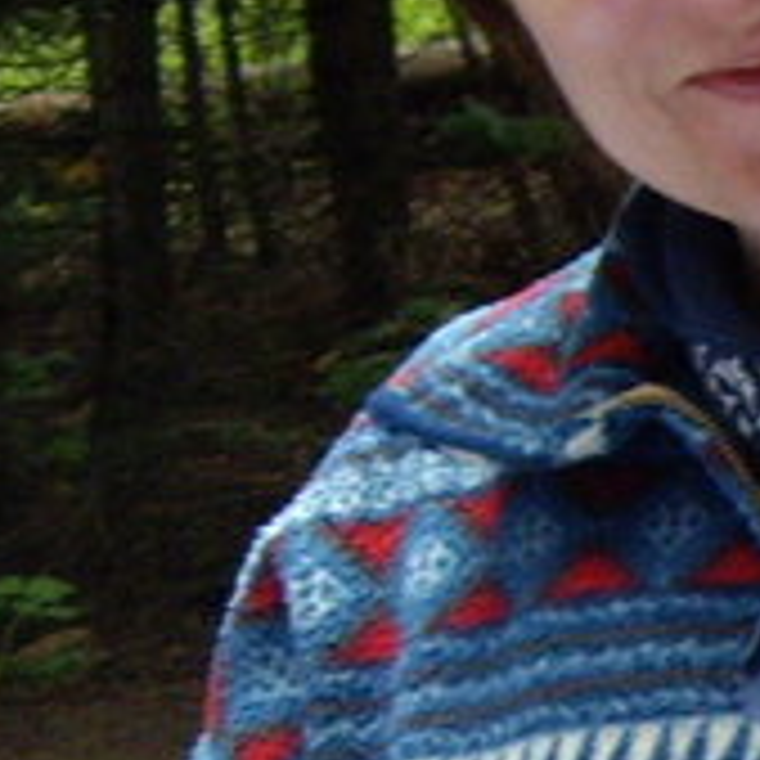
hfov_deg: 8.1
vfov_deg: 8.6
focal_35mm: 204
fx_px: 5067
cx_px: 1601
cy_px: 598
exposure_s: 1/60
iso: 200
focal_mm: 6.2
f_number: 2.7
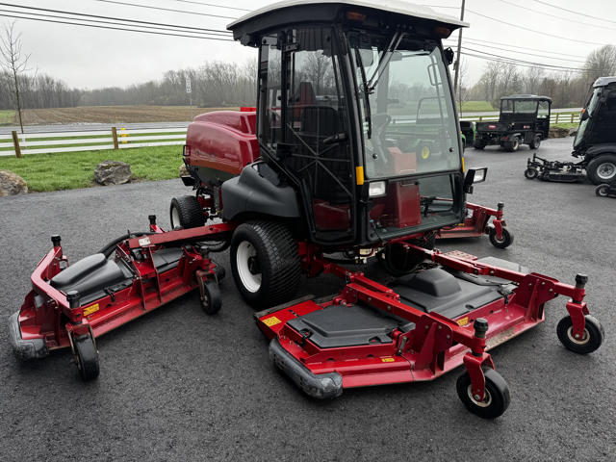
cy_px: 231
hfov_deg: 71.6
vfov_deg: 56.8
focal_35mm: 24
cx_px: 308
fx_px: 427
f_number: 1.78
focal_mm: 6.76
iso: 80
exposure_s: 1/362
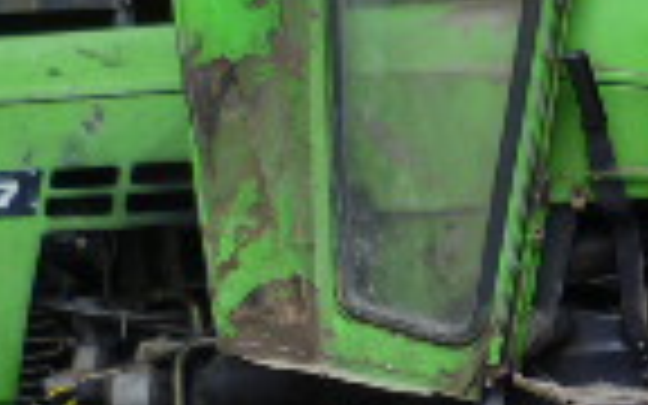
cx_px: 824
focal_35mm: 151
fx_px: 2667
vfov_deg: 8.5
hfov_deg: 13.4
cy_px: 590
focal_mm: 5.7
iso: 80
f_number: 3
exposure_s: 1/50
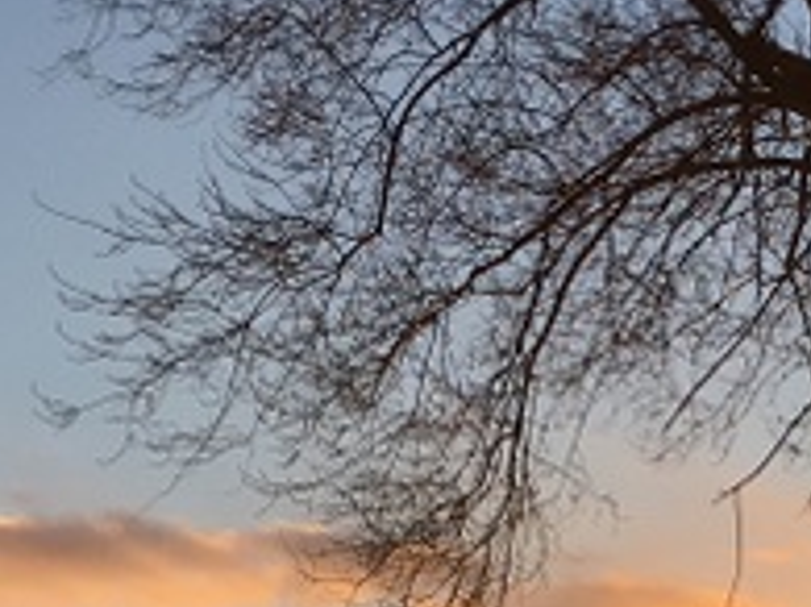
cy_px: 1193
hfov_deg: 13.0
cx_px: 873
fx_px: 3489
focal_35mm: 149
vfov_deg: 9.3
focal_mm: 4.15
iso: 25
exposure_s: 1/1131
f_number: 2.2
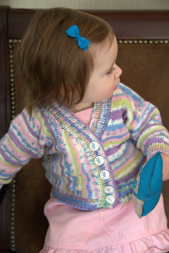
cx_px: 84
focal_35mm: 69
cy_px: 126
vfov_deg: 29.2
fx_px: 486
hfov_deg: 19.7
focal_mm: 70
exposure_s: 1/100
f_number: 5
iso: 2000
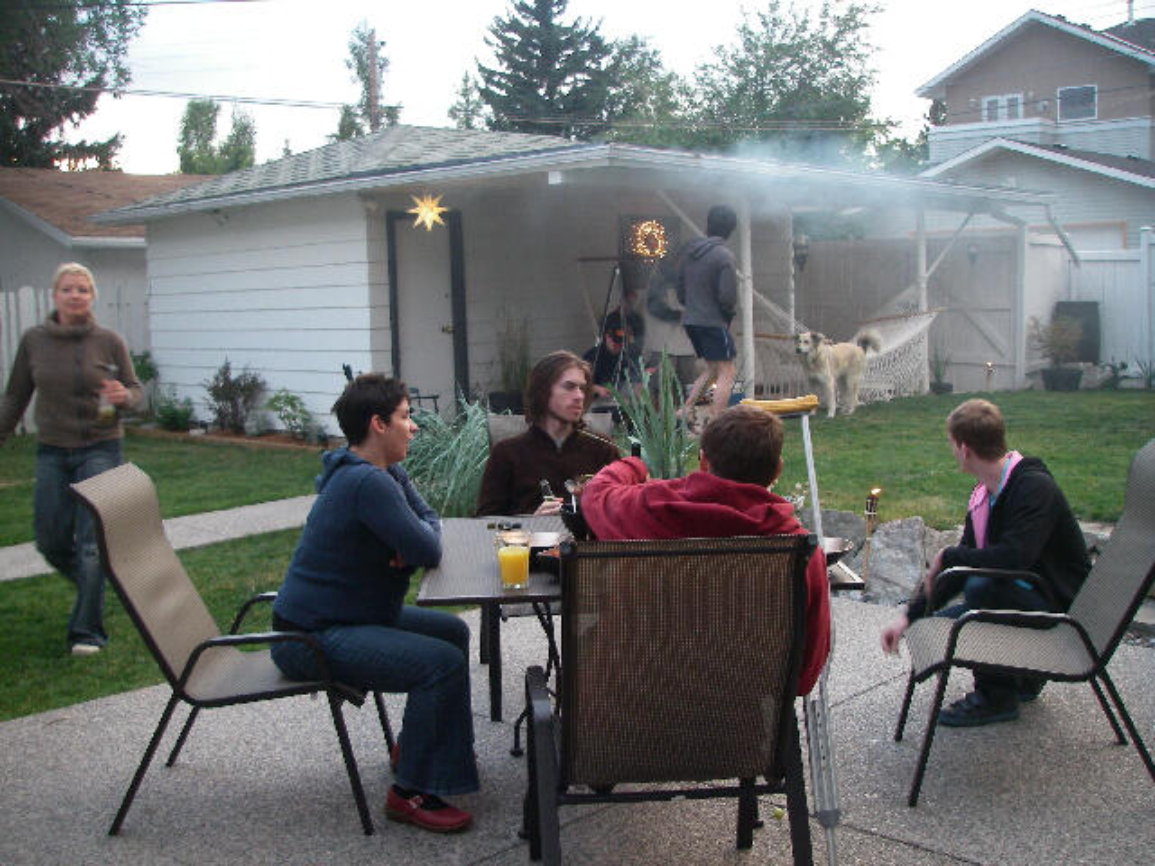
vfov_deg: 37.7
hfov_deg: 49.0
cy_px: 433
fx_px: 1268
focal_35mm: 38
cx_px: 578
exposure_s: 1/40
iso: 200
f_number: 3.3
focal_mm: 6.3
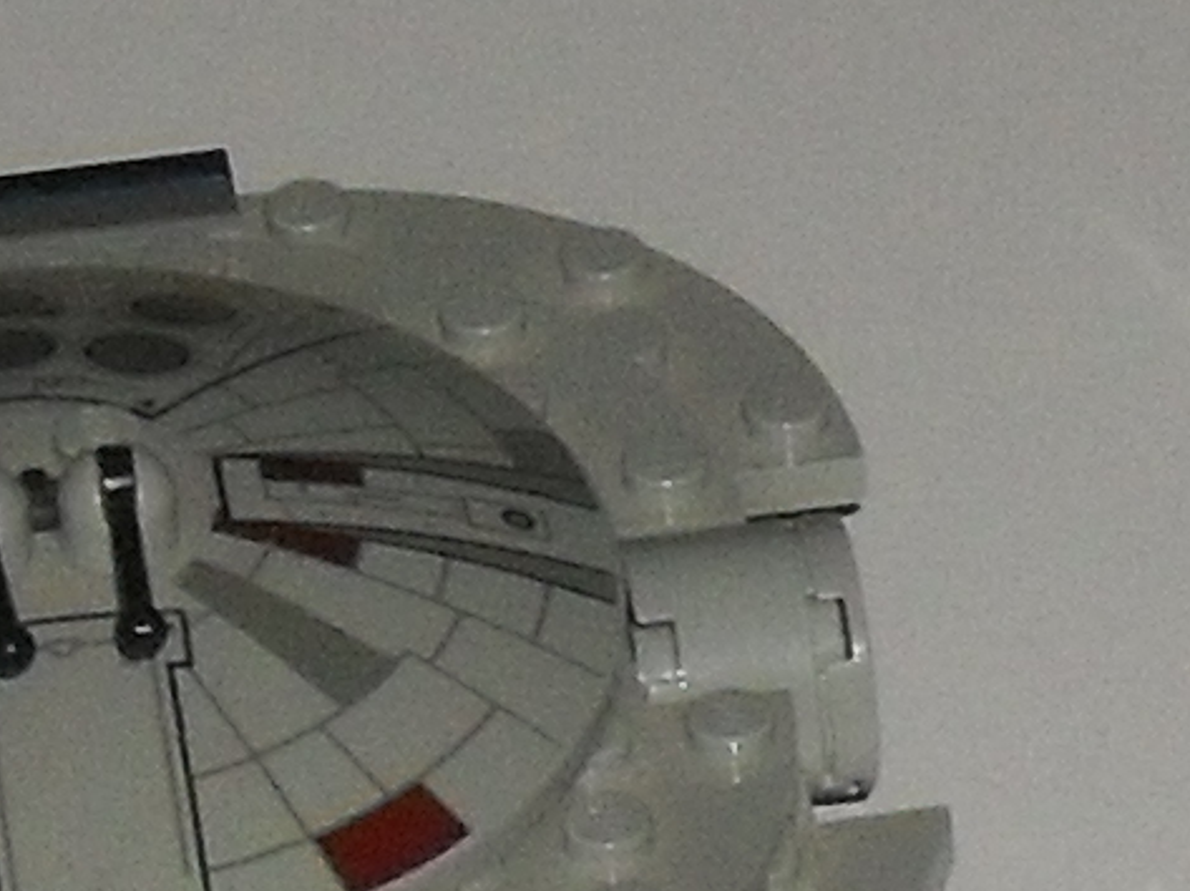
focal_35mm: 440
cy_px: 861
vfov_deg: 3.4
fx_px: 15114
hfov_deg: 4.4
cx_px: 3354
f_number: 10.9
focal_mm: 10.1
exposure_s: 1/60
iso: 200
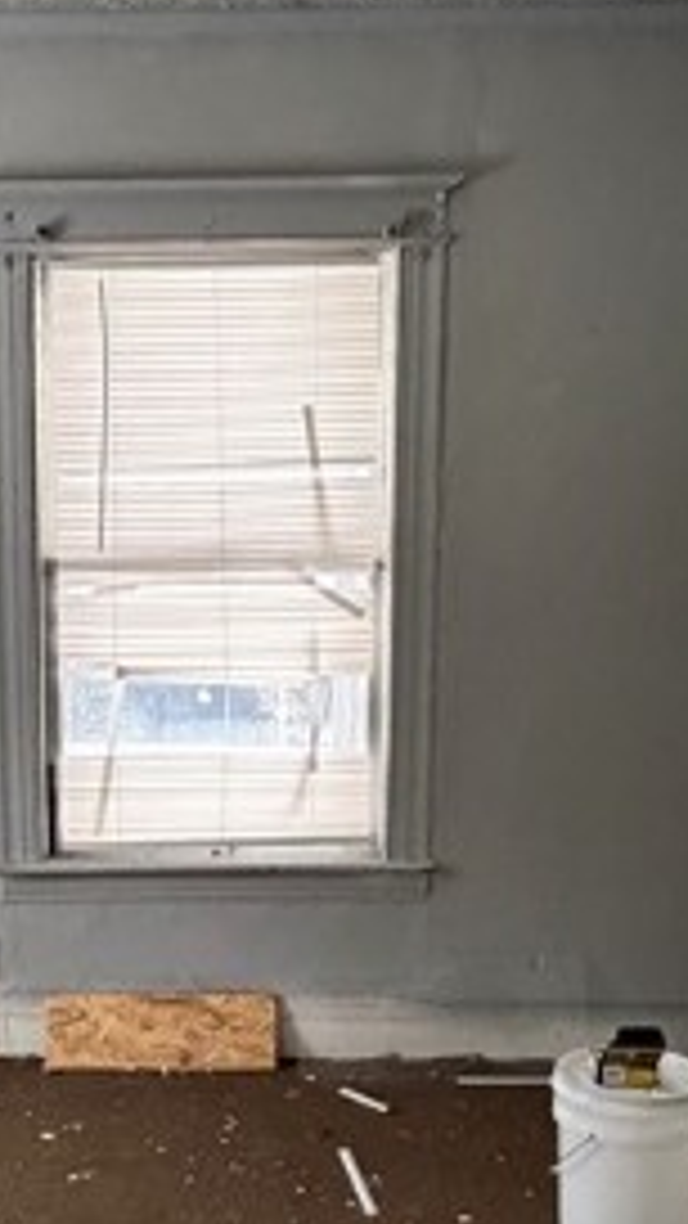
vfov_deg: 46.7
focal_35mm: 43
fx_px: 1395
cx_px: 211
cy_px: 801
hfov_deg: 27.5
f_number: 2.2
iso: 640
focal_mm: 2.22
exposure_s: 1/60
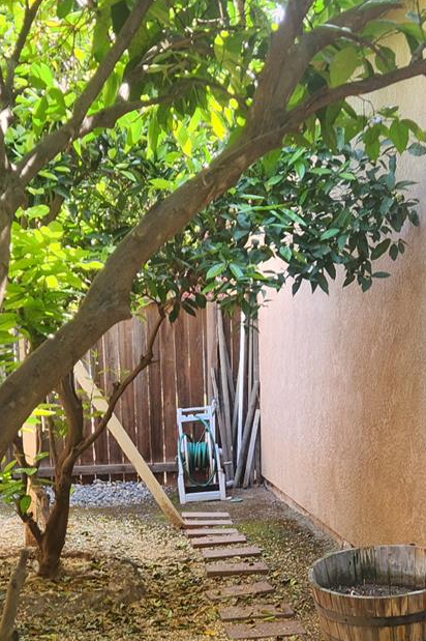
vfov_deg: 32.8
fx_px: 1031
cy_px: 573
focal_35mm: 58
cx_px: 217
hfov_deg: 23.4
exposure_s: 1/120
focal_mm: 5.4
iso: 50
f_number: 1.8
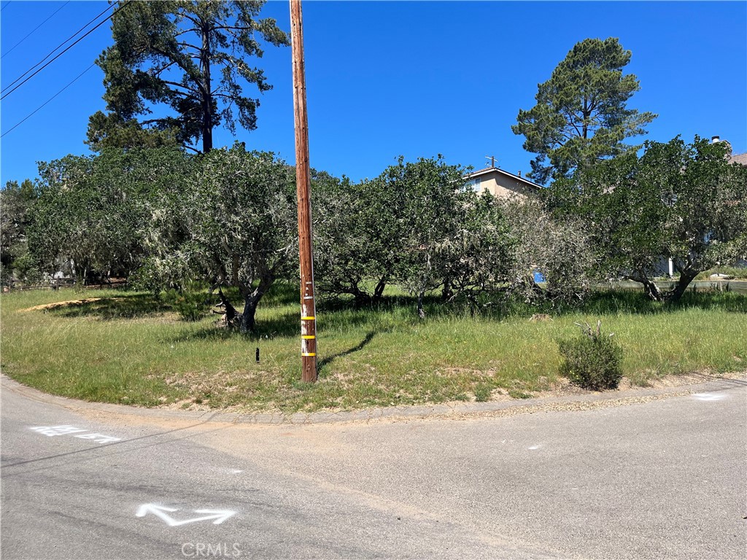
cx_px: 374
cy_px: 280
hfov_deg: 67.3
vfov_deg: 53.1
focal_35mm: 26
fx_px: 561
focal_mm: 5.1
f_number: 1.6
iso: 50
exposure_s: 1/2899
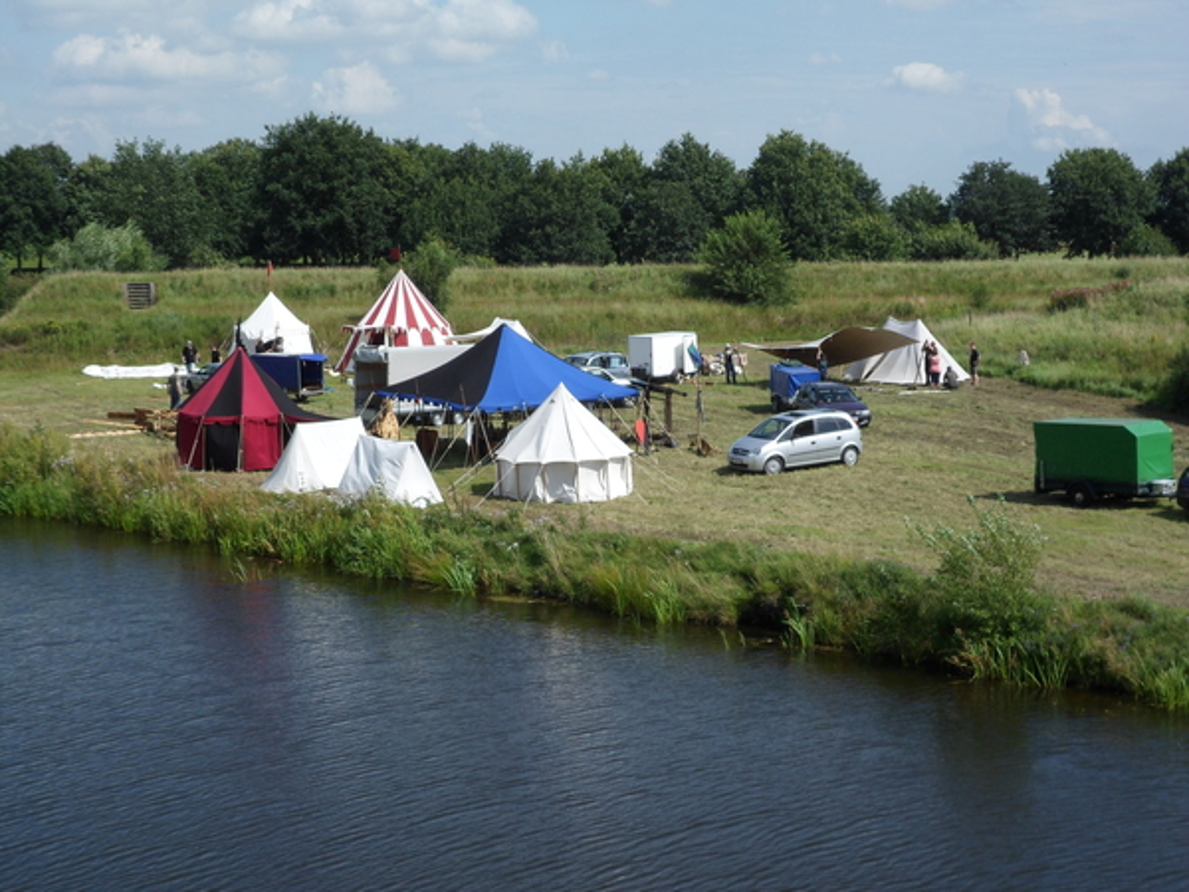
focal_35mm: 60
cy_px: 446
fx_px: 2061
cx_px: 594
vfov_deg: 24.4
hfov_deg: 32.2
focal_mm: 11.2
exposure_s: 1/500
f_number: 5.2
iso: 80
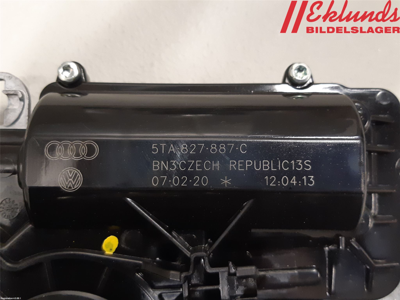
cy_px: 150
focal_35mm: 26
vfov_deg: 53.1
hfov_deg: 67.3
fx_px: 300
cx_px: 200
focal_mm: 3.93
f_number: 1.7
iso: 200
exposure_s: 1/33
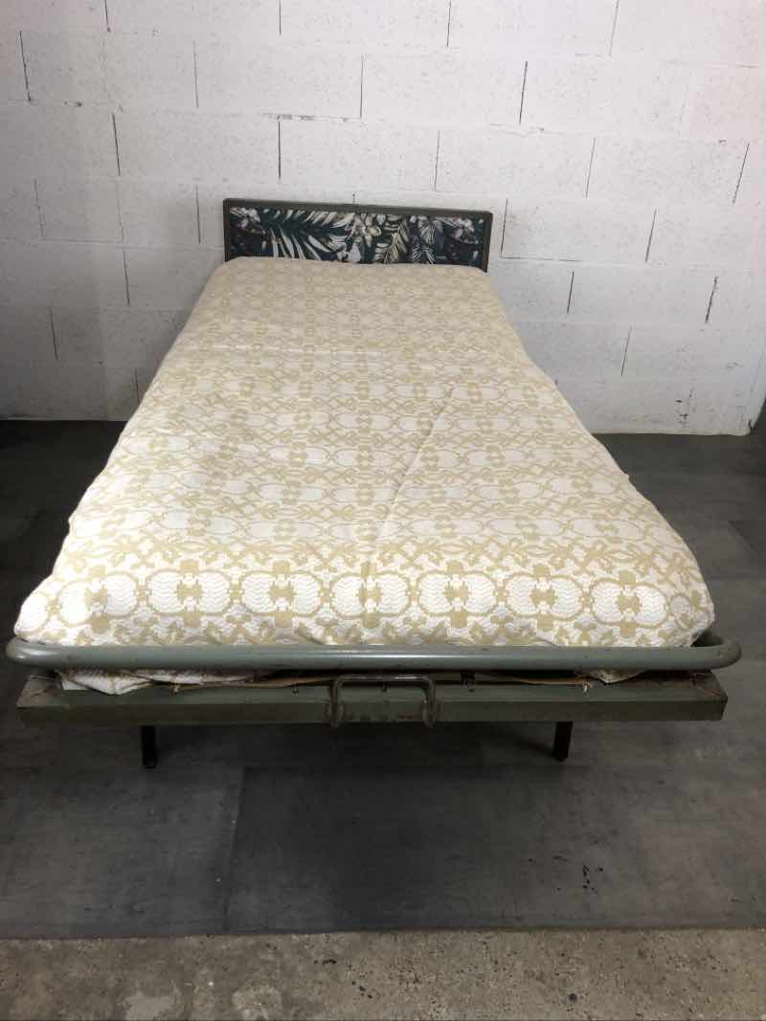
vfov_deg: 63.4
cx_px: 383
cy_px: 510
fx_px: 826
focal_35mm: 28
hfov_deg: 49.7
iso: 32
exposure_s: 1/25
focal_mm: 3.99
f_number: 1.8
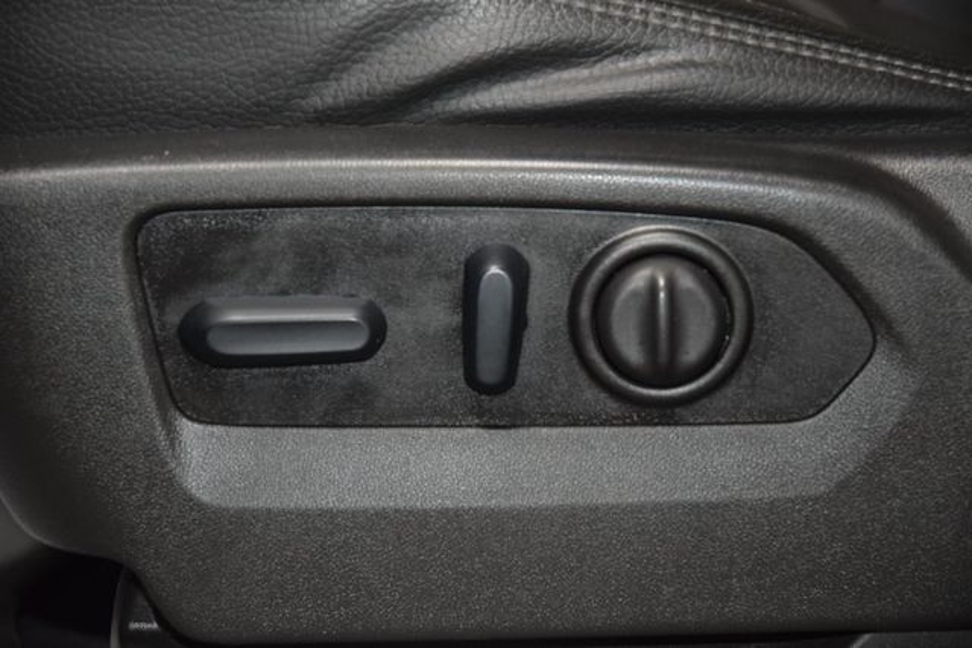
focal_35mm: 105
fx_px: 2835
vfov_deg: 13.0
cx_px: 486
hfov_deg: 19.5
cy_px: 324
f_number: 4.5
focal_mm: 70
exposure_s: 1/50
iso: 2200
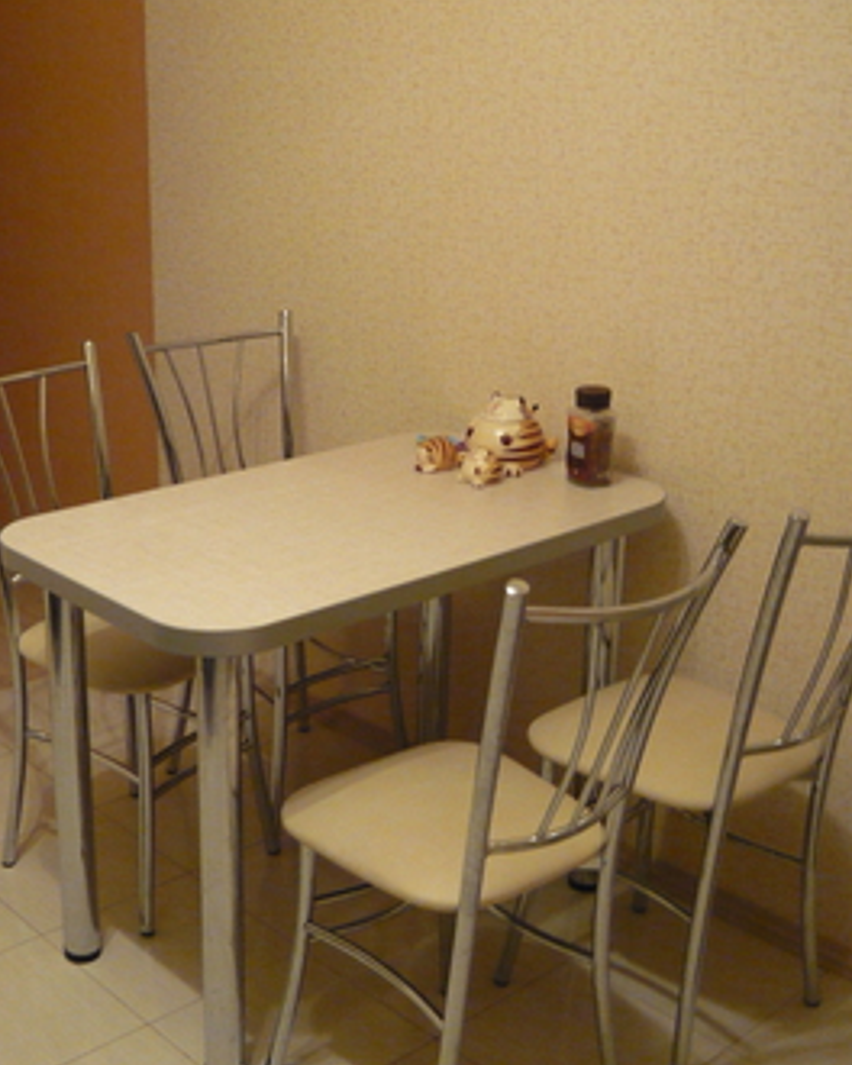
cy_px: 539
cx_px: 278
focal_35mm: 44
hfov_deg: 33.8
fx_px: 1387
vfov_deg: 42.0
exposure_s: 1/15
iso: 400
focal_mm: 5.5
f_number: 2.8
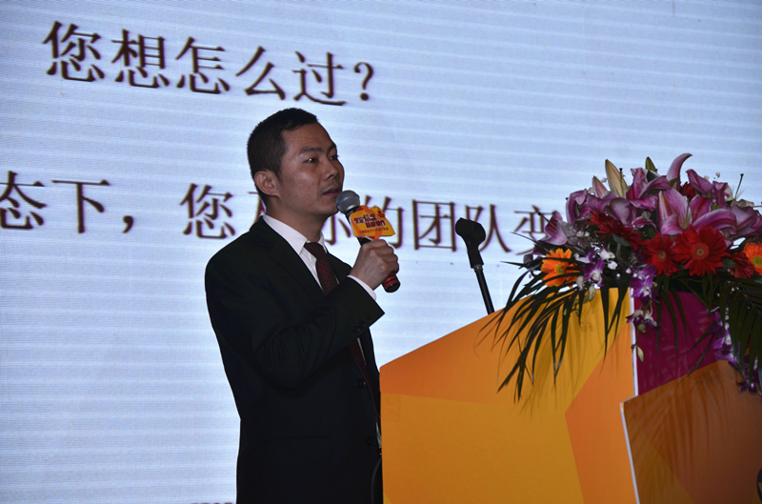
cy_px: 252
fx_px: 3325
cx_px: 381
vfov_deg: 8.7
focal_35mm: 158
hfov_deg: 13.1
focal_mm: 105
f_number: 5.6
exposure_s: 1/160
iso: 100
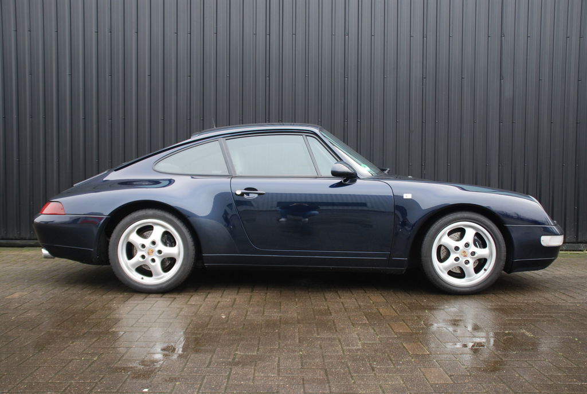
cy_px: 197
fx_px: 613
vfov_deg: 35.6
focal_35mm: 38
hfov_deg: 51.2
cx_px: 294
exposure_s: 1/60
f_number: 3.8
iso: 200
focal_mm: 25
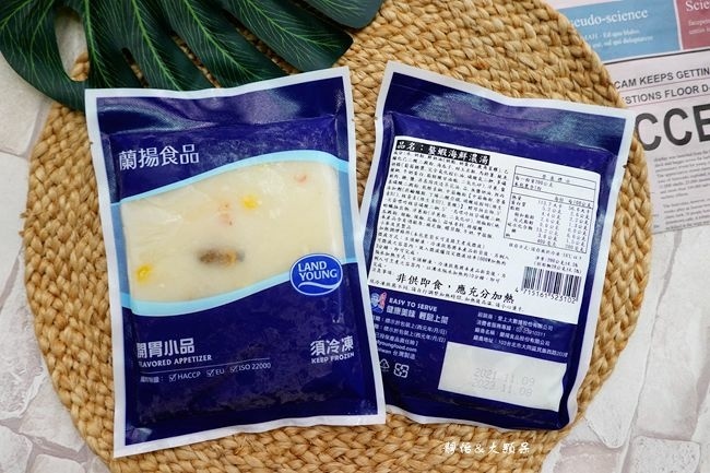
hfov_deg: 73.8
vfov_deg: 53.1
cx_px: 355
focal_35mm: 24
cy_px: 236
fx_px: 473
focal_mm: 9
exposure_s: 1/50
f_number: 2.8
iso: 125
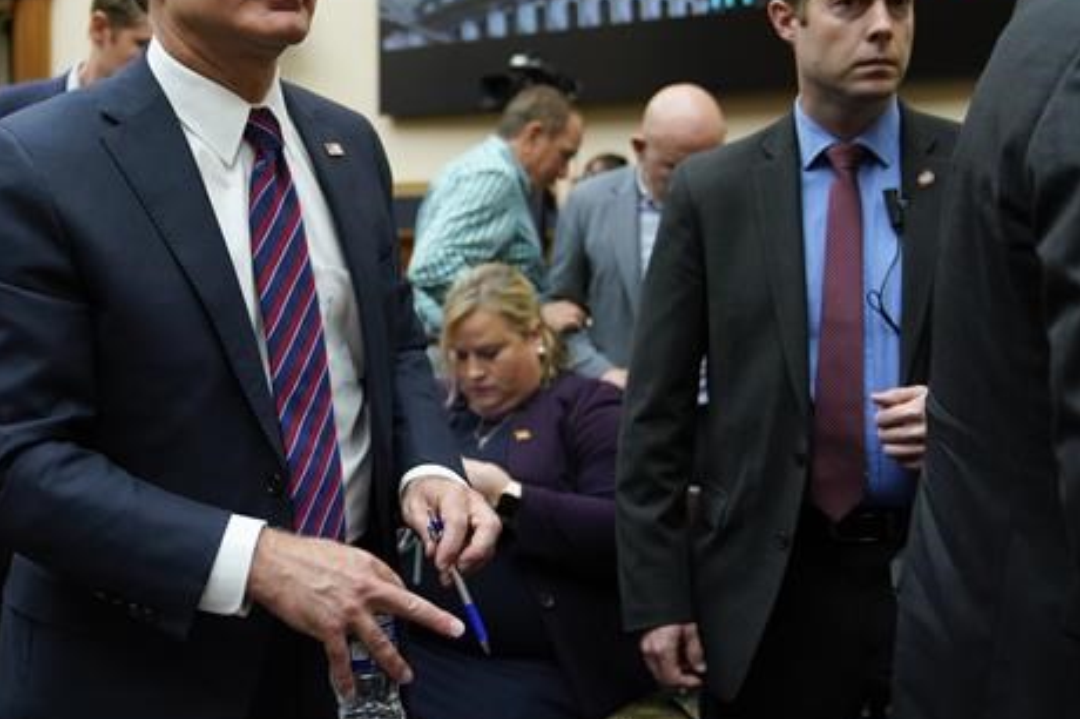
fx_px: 1229
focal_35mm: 41
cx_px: 326
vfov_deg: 32.4
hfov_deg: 46.4
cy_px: 248
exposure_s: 1/500
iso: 2500
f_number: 2.8
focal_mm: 29
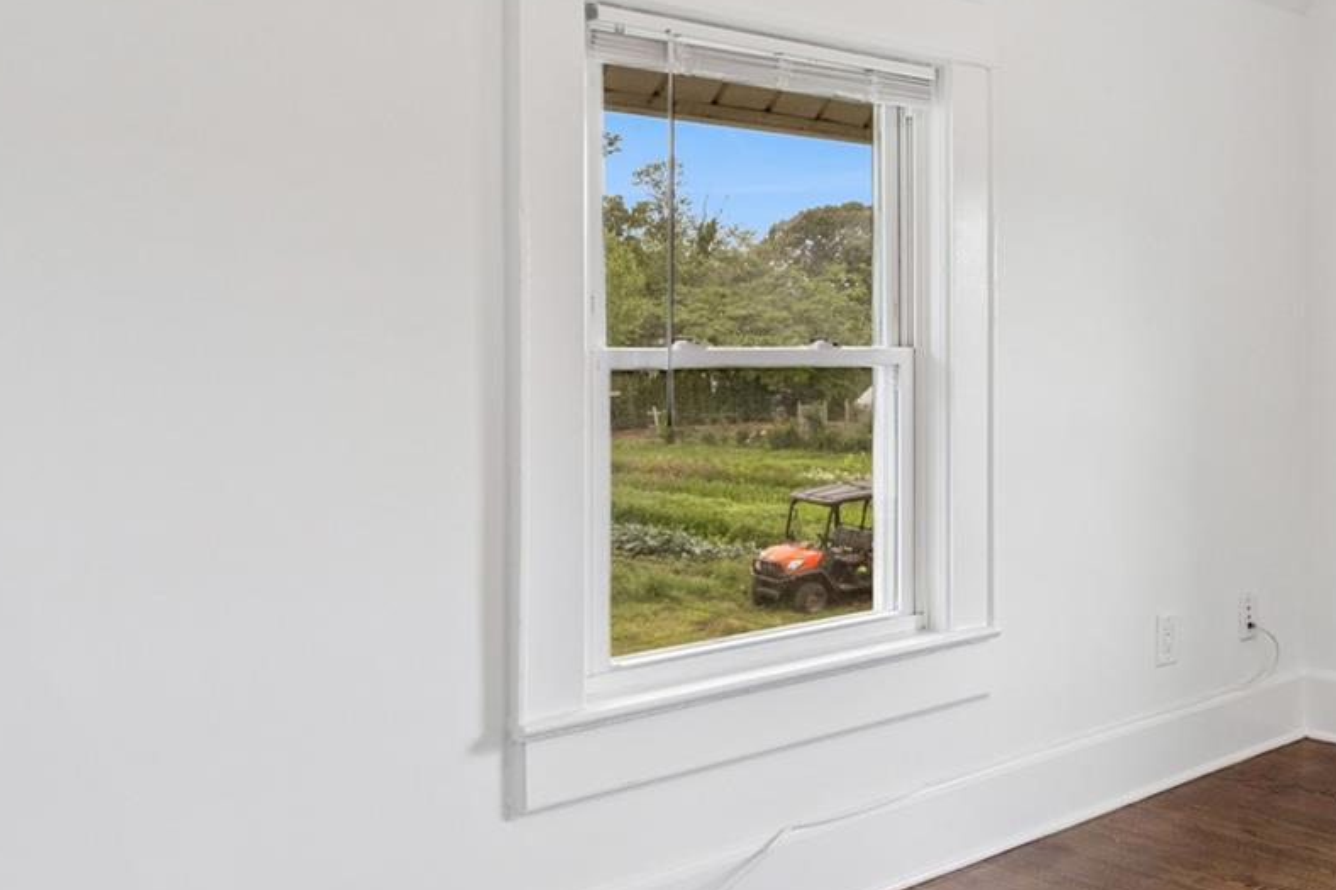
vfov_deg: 34.1
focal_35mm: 39
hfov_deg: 44.7
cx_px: 1224
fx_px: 1447
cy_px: 375
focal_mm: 15
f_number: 14
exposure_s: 1/25
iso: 640
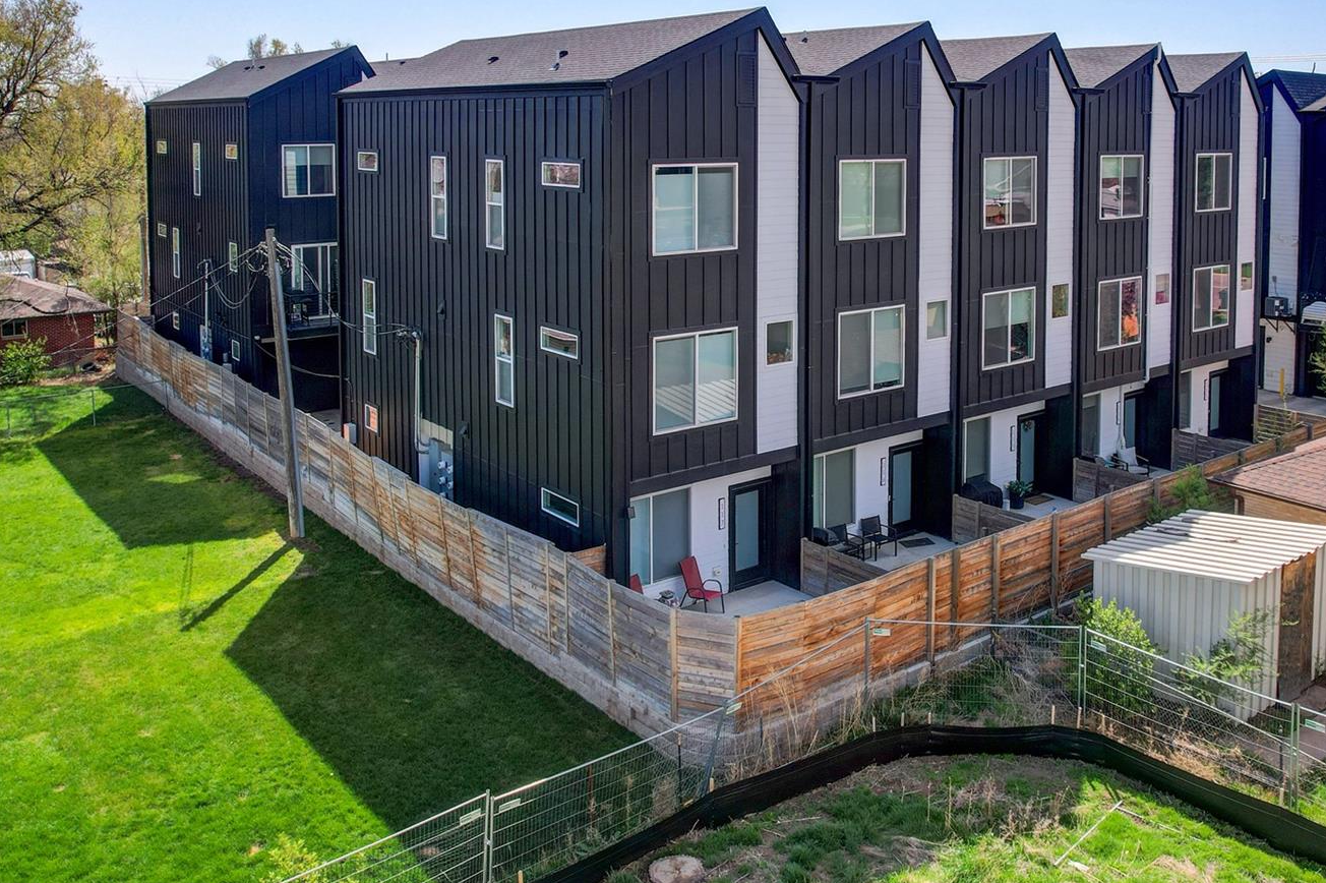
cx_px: 795
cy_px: 345
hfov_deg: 66.8
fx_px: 994
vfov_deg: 47.6
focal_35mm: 27
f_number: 2.8
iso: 100
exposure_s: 1/160
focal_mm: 8.4
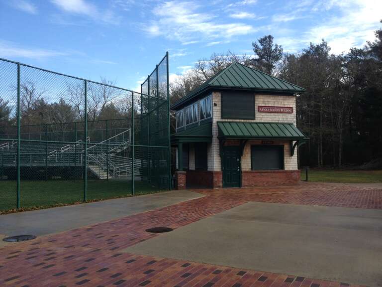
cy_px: 144
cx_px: 191
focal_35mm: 35
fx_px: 386
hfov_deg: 52.6
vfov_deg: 40.7
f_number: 2.4
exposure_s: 1/726
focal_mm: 4.28
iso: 50
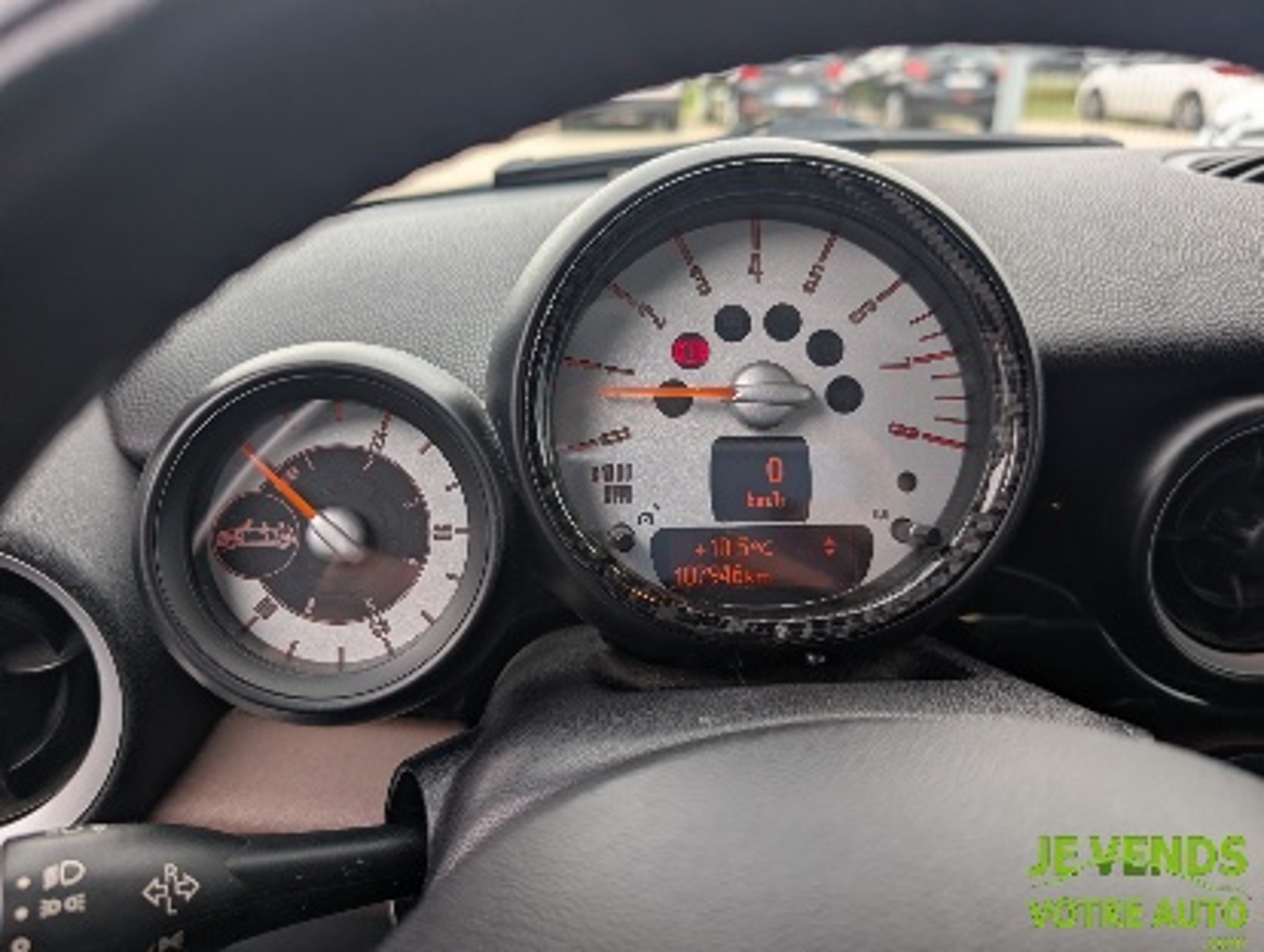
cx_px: 632
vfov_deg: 57.0
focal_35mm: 24
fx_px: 878
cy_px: 476
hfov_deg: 71.5
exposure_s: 1/50.9
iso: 21
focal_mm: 6.9
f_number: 1.68
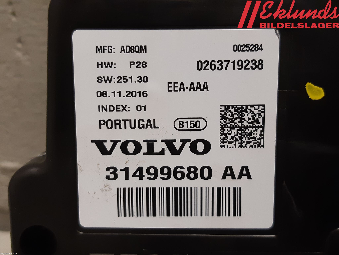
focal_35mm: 26
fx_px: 255
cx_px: 170
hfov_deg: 67.3
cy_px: 128
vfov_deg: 53.1
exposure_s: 1/50
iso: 160
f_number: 1.7
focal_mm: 3.93
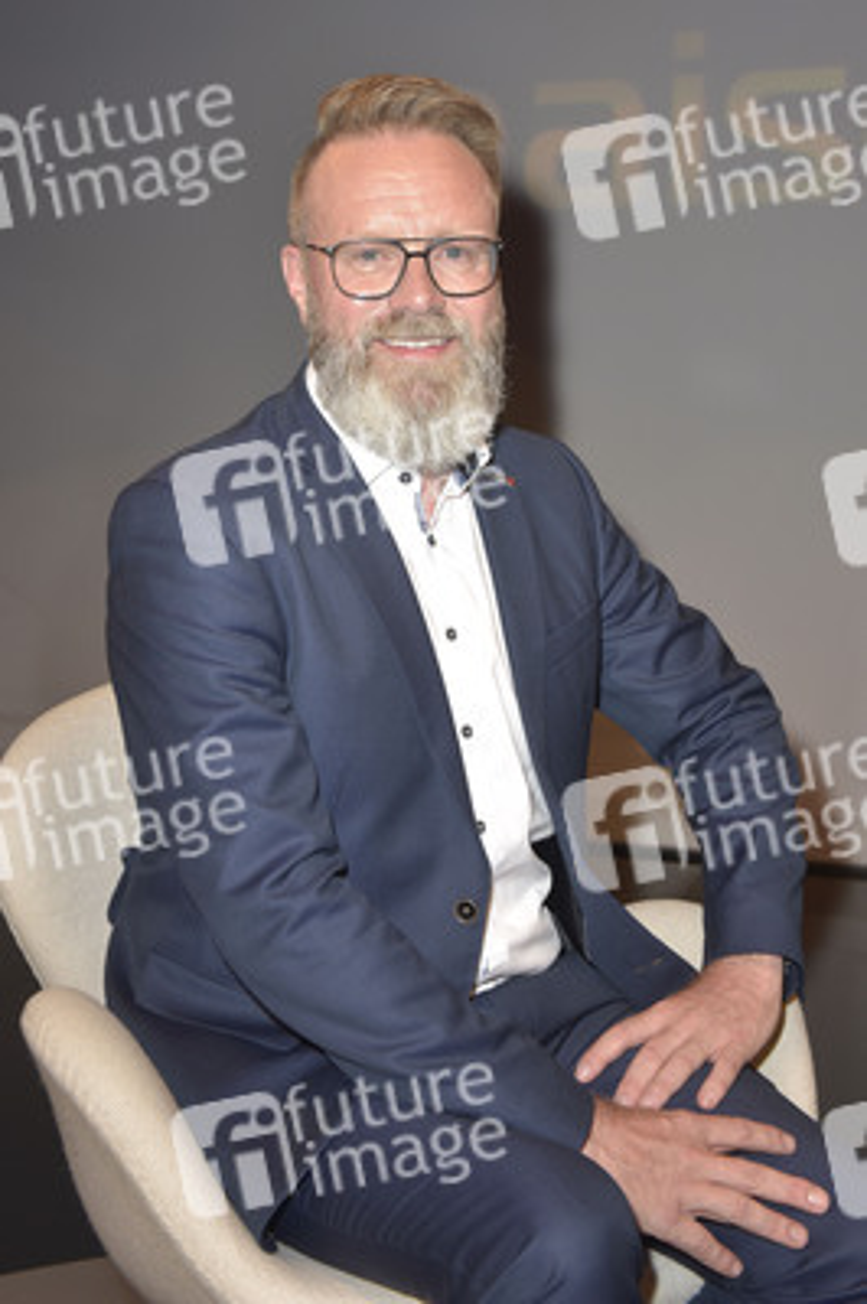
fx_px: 1447
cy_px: 652
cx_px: 434
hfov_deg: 33.3
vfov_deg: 48.5
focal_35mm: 40
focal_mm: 40
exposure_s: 1/200
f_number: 5.6
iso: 640
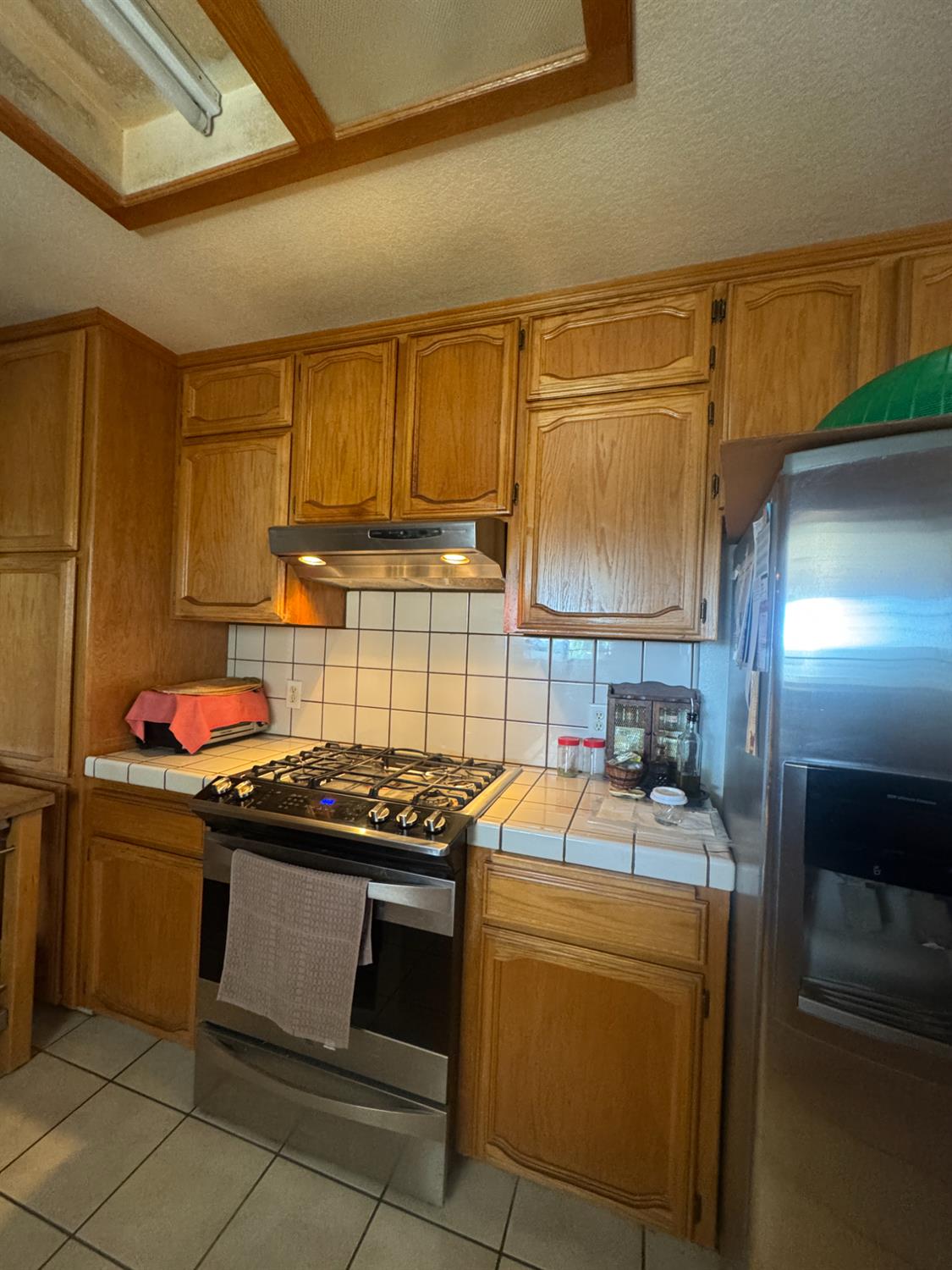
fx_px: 513
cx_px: 476
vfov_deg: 102.1
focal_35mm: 14
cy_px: 635
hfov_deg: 85.7
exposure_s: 1/60
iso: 500
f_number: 2.2
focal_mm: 2.22
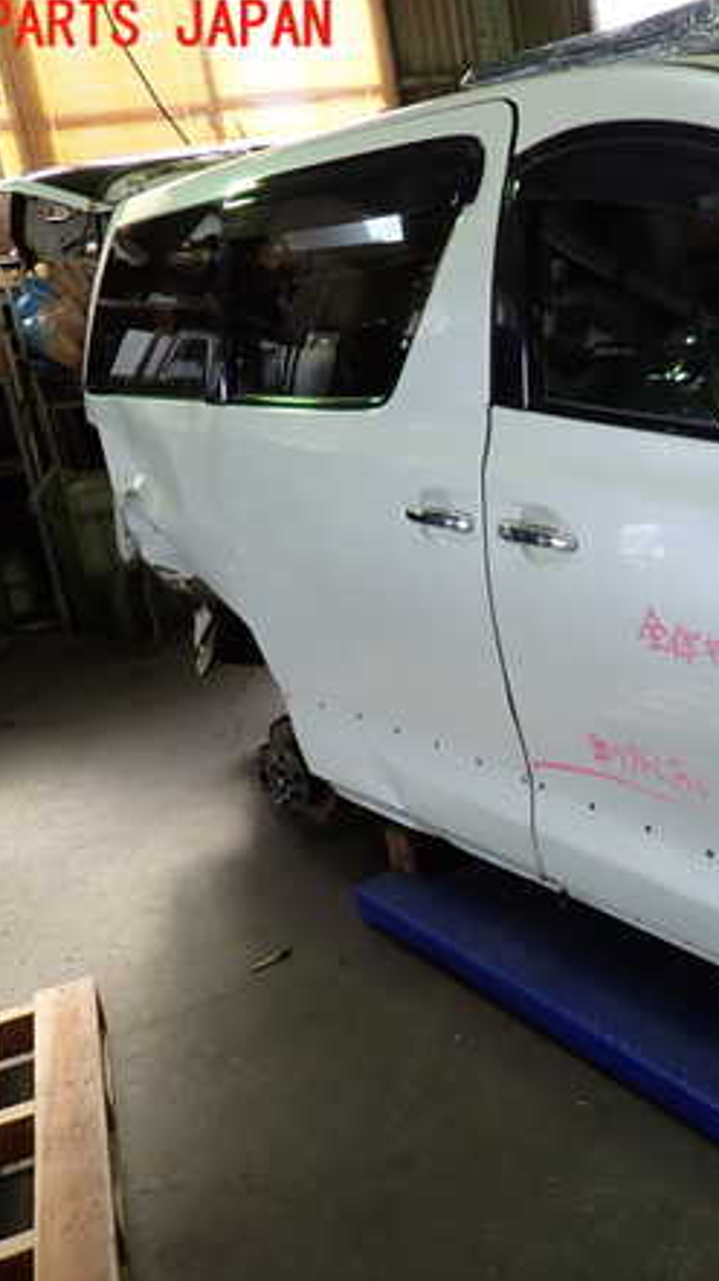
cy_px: 643
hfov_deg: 30.2
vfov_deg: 54.0
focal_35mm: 37
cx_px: 676
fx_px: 1256
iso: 125
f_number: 2
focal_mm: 4.5
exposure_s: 1/60
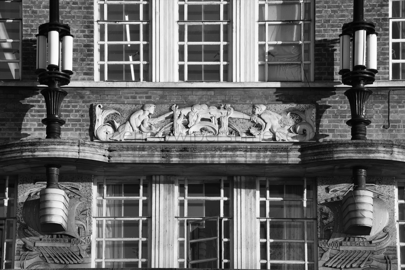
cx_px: 202
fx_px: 1350
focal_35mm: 120
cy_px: 135
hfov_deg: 17.1
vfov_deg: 11.4
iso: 220
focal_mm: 120
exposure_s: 1/250
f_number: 8
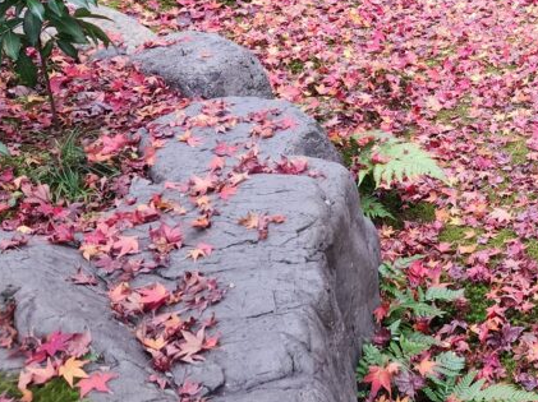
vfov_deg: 20.5
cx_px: 696
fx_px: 1087
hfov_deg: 24.4
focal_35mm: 70
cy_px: 24
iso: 250
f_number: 1.8
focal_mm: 6.4
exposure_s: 1/100
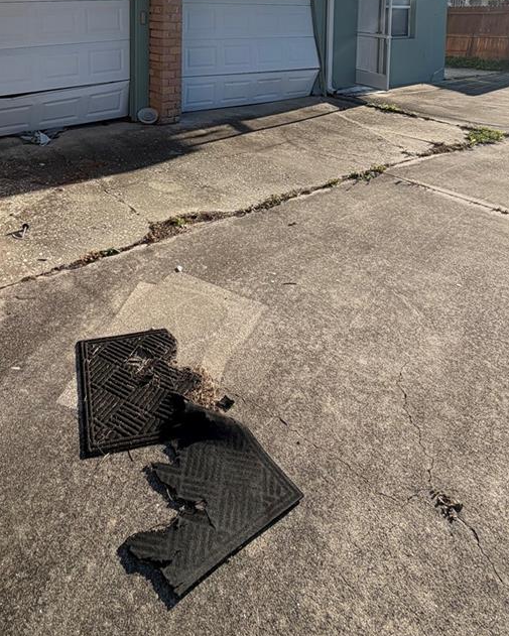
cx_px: 162
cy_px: 41
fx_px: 489
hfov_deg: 53.7
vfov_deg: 55.4
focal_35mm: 26
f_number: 2.2
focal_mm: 2.22
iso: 25
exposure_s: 1/770
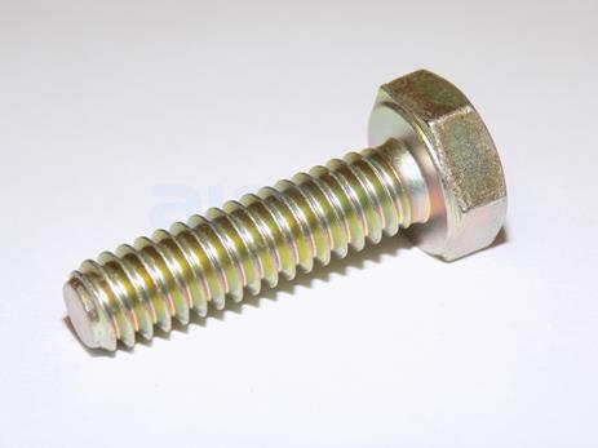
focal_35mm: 132
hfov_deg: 14.9
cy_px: 224
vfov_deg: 11.2
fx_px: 2280
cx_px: 299
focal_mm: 23.4
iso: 200
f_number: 5
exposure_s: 1/30
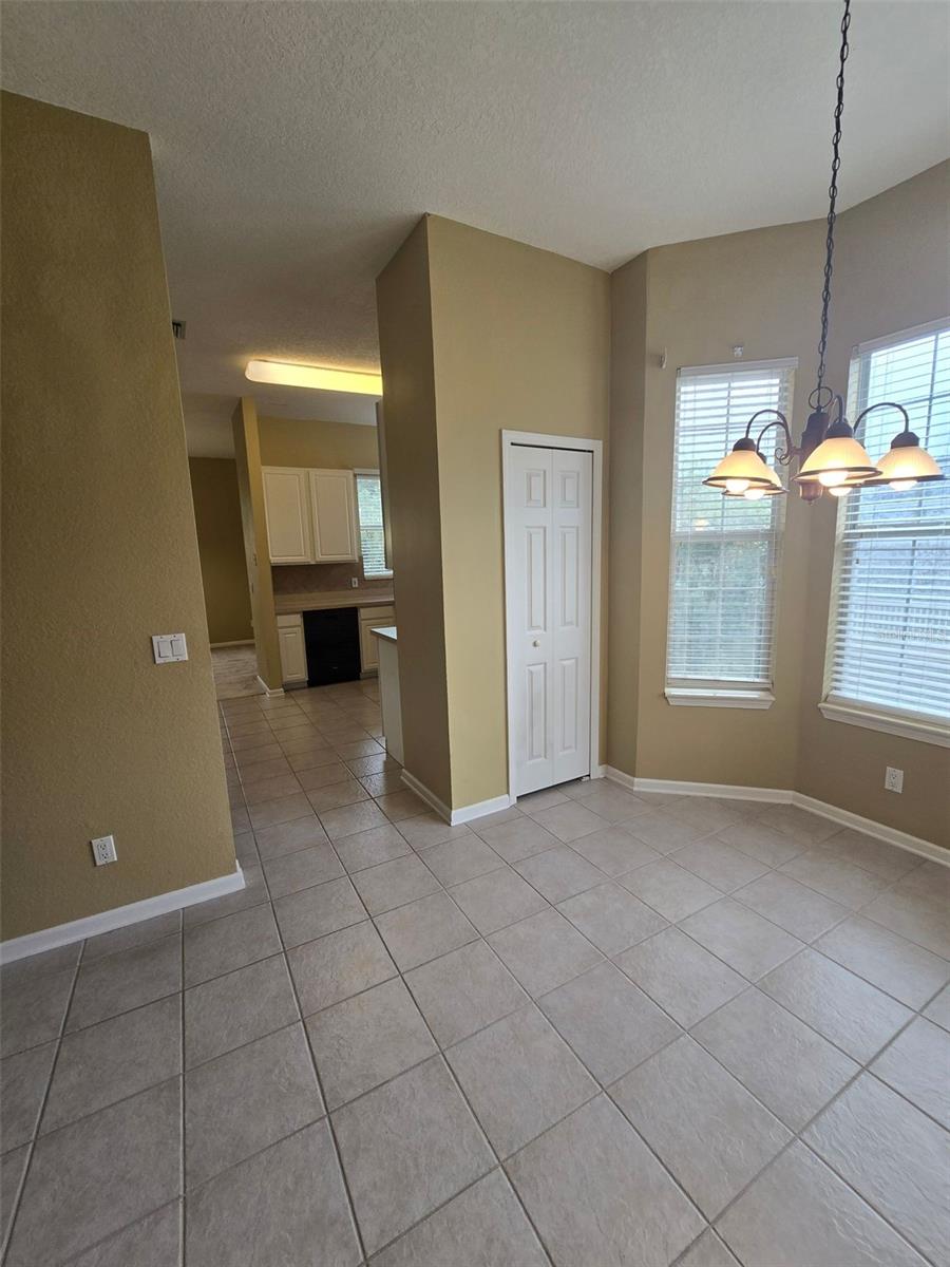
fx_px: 476
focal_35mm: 13
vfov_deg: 106.2
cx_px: 475
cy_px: 634
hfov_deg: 89.9
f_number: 2.2
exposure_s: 1/120
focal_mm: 2.2
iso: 64
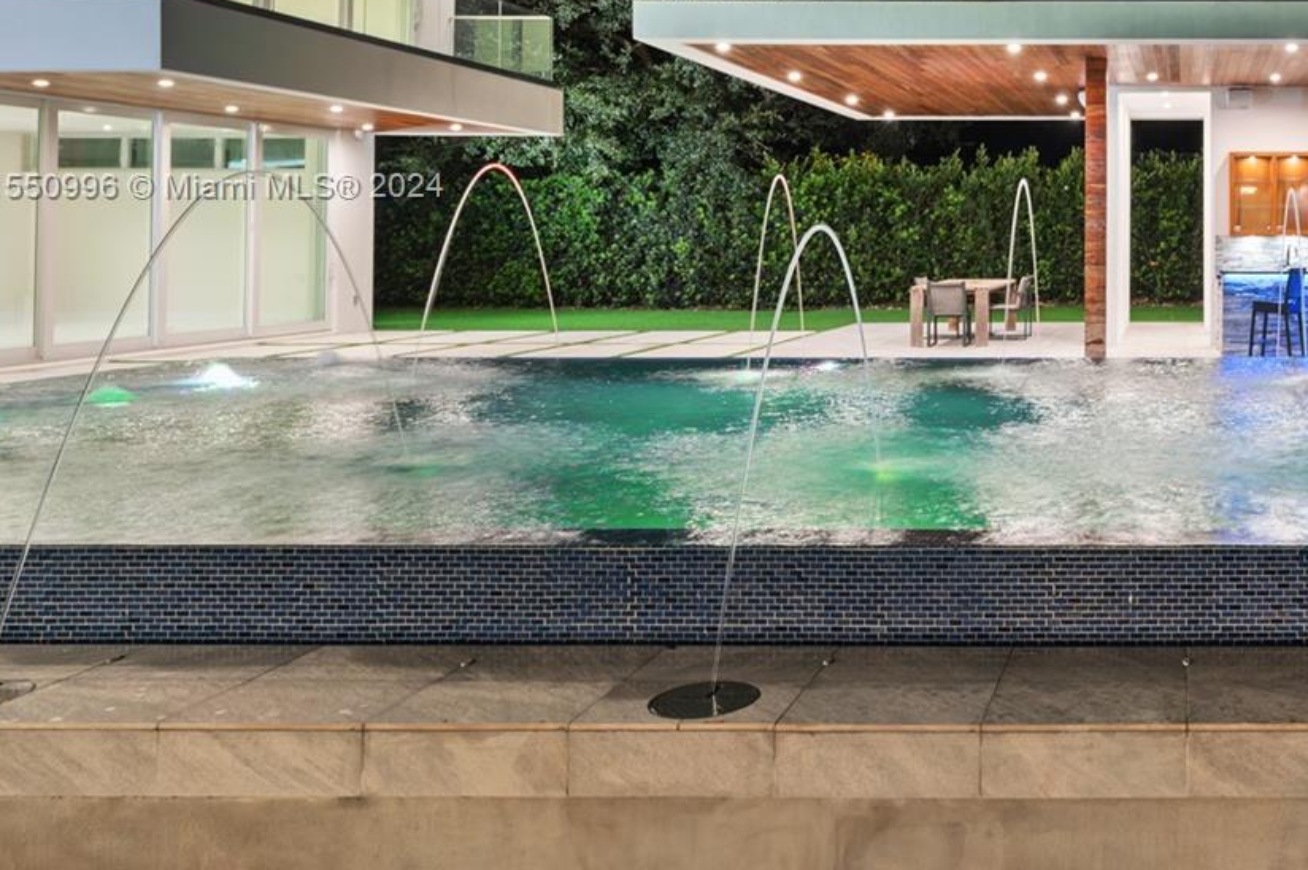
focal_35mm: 34
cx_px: 1206
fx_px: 1233
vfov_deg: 37.6
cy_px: 190
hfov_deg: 49.1
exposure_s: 1.3
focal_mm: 17.5
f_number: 5
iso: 400
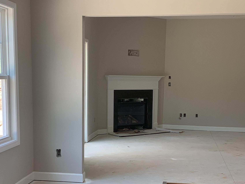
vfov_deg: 26.3
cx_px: 119
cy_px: 129
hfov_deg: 34.9
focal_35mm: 55
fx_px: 389
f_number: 2.4
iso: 50
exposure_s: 1/120
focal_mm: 3.3
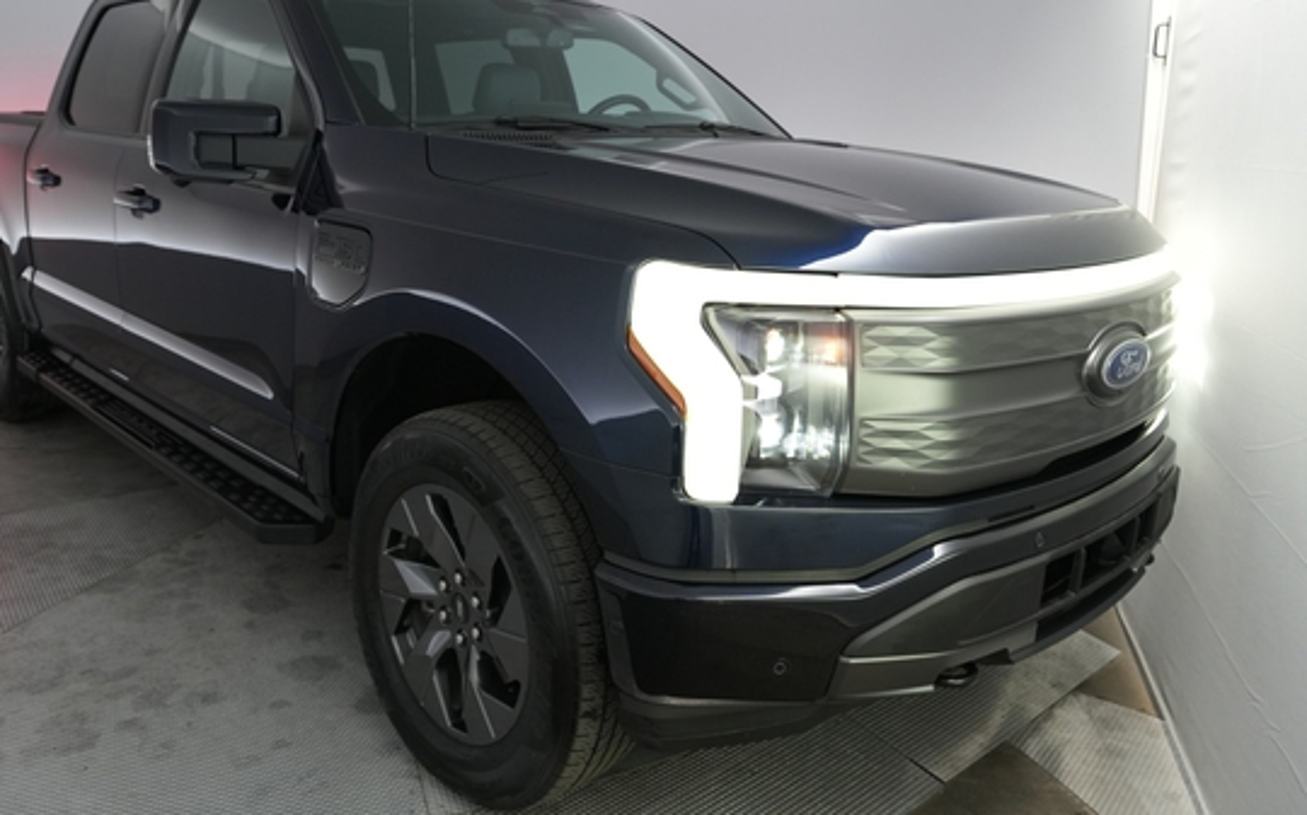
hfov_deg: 64.6
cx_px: 612
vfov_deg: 42.8
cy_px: 305
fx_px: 1033
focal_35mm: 29
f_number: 3.5
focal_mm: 24
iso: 1600
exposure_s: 1/160
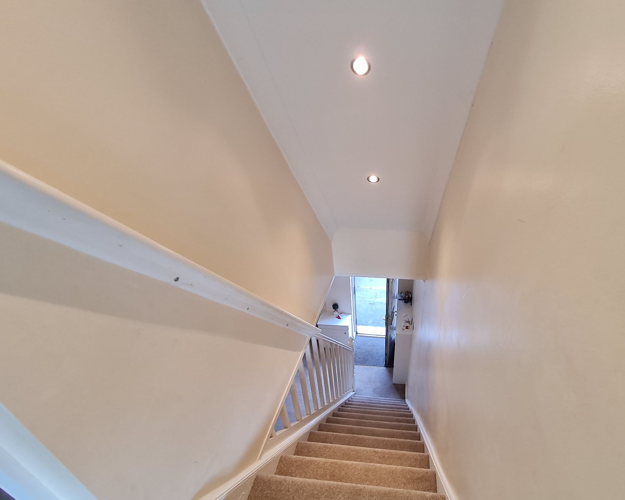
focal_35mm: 16
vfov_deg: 80.0
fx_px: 296
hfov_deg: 92.2
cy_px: 283
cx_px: 368
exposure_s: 1/50
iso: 100
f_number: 2.2
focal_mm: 1.74
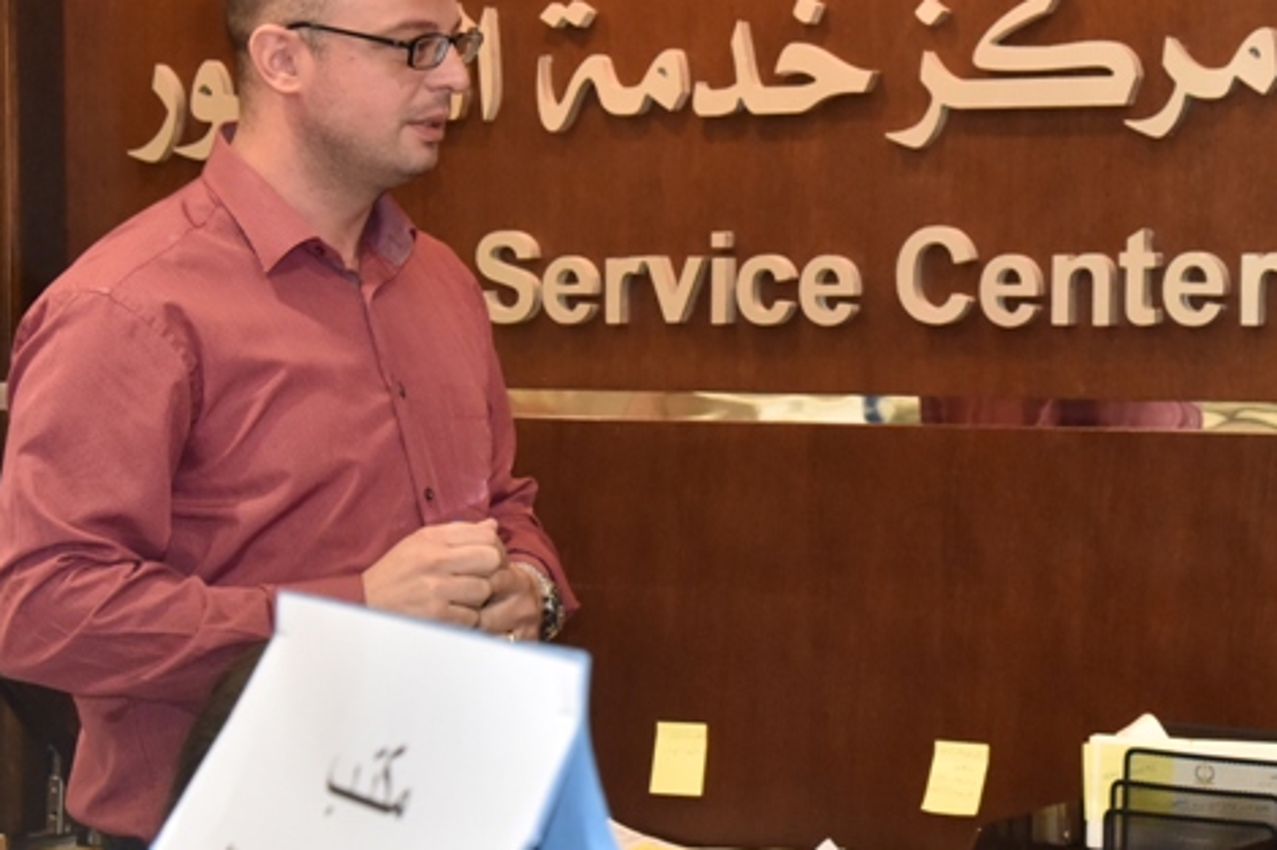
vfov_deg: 12.6
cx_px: 845
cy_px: 390
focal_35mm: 109
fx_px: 3865
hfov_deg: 18.7
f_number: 8
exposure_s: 1/250
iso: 2000
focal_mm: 50
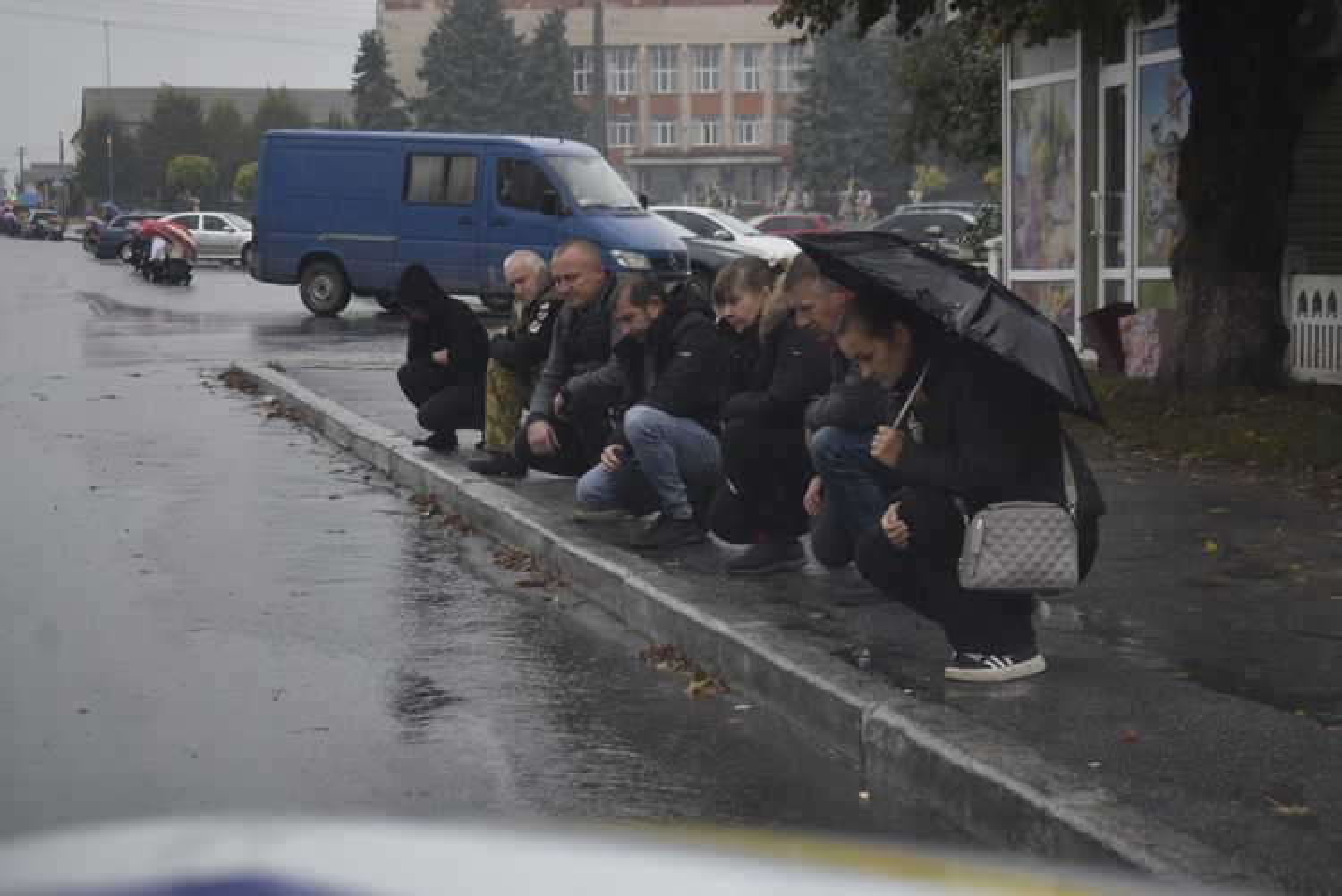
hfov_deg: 24.6
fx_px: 3077
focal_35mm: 82
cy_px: 448
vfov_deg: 16.6
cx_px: 671
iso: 800
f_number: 5.6
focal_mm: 55
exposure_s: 1/320
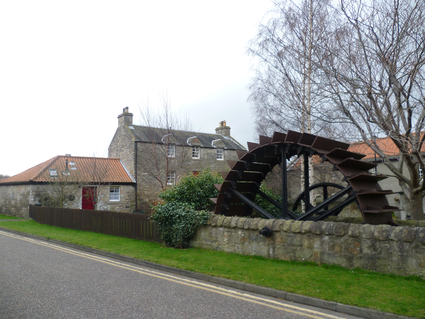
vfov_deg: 49.7
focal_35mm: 28
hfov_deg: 63.4
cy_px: 160
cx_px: 212
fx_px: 344
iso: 80
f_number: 2.8
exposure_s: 1/100
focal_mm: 5
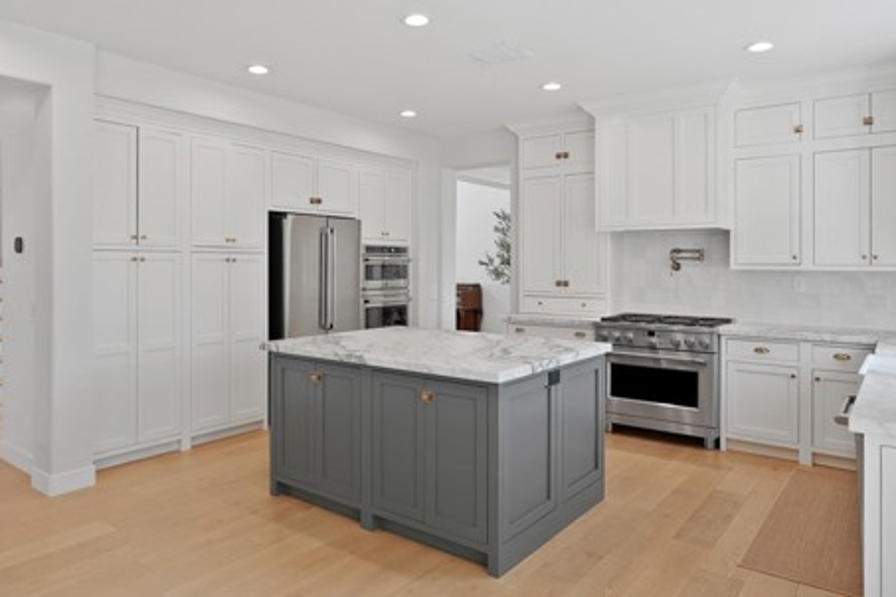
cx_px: 394
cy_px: 262
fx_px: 615
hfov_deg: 71.9
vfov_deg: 51.7
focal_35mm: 25
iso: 250
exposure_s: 1/15
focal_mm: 17.5
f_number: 4
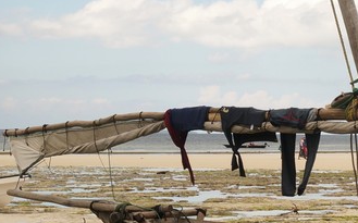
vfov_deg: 9.3
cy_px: 225
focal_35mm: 140
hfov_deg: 14.2
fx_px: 1363
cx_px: 503
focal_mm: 25
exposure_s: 1/160
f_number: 9
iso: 100
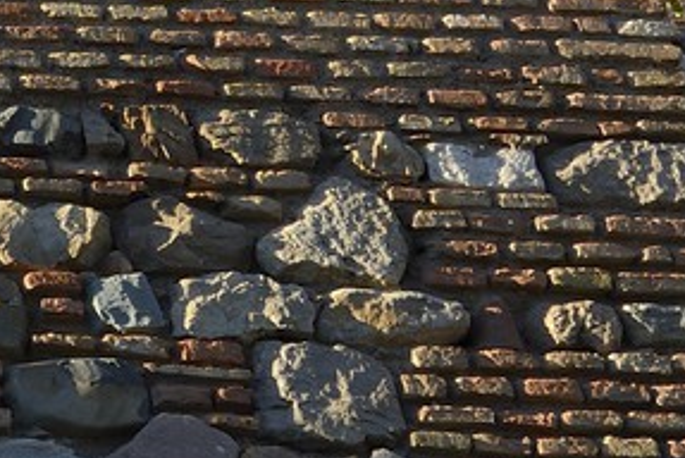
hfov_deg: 9.6
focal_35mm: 178
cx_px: -1208
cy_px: -279
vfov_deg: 7.6
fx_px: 3390
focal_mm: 32
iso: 200
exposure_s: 1/200
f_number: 7.1
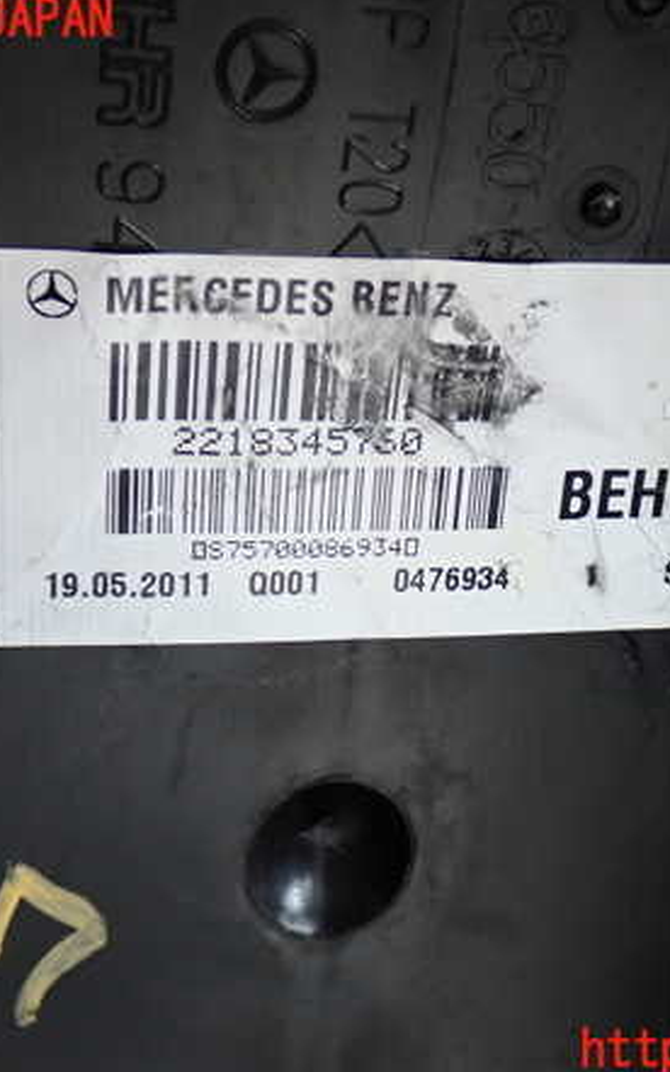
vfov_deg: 34.6
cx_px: 401
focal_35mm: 59
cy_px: 536
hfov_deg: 22.0
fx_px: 1725
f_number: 2.8
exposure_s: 1/40
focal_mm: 7.31
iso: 320
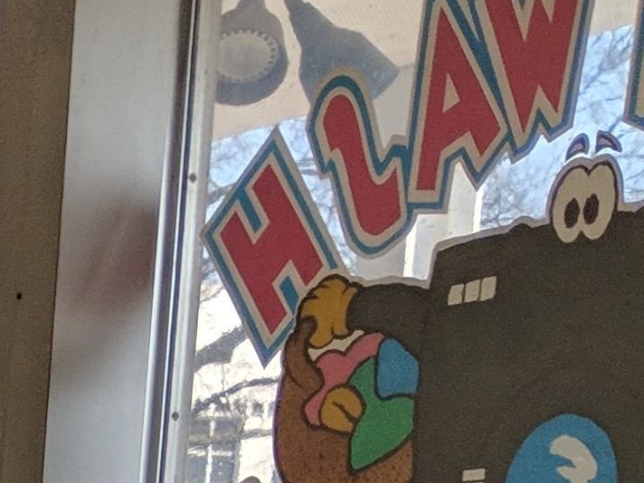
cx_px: -1174
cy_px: 1128
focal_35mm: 153
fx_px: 2846
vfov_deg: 8.9
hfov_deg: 10.2
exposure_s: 1/2342
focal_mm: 4.44
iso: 51
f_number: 1.8
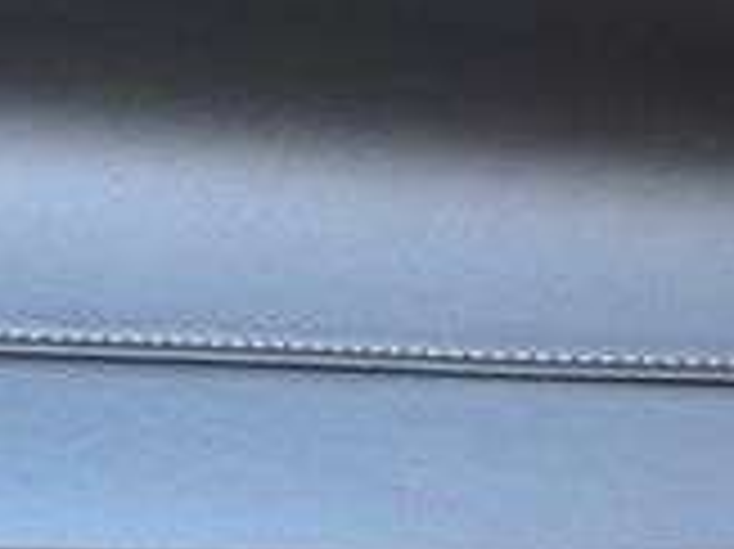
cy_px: 202
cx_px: 248
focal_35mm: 189
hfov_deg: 10.5
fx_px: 4005
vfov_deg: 7.8
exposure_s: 1/113
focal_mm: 6.76
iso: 100
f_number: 1.78
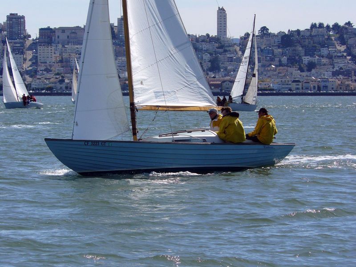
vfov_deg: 5.5
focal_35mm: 268
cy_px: 134
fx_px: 2756
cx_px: 178
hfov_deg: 7.4
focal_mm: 44.7
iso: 100
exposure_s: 1/800
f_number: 5
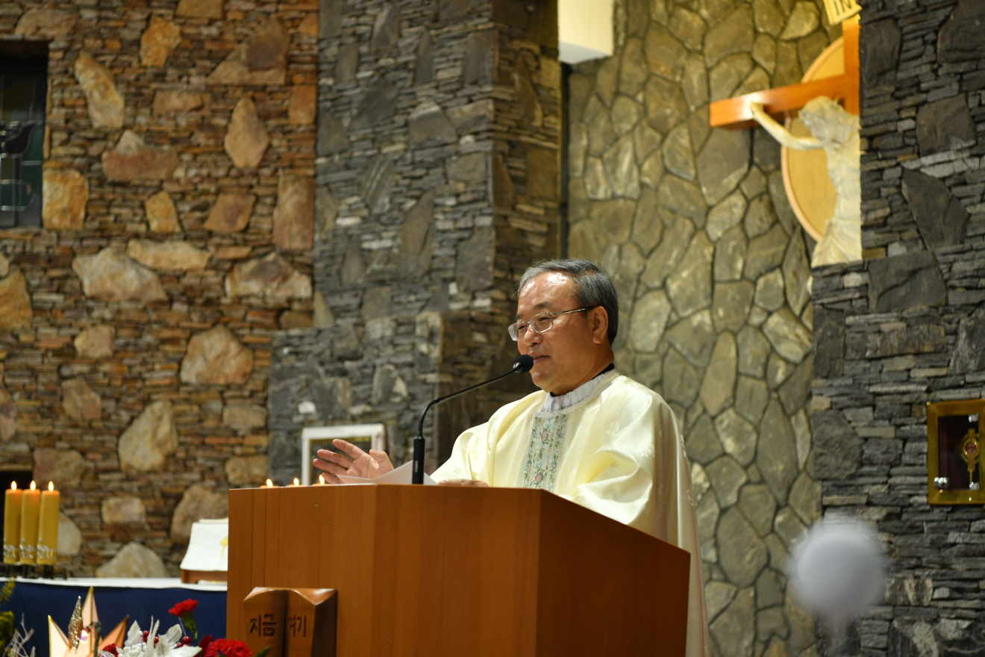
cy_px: 328
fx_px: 1915
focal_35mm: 70
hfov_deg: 28.8
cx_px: 492
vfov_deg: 19.5
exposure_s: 1/160
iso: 500
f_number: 3.5
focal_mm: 70
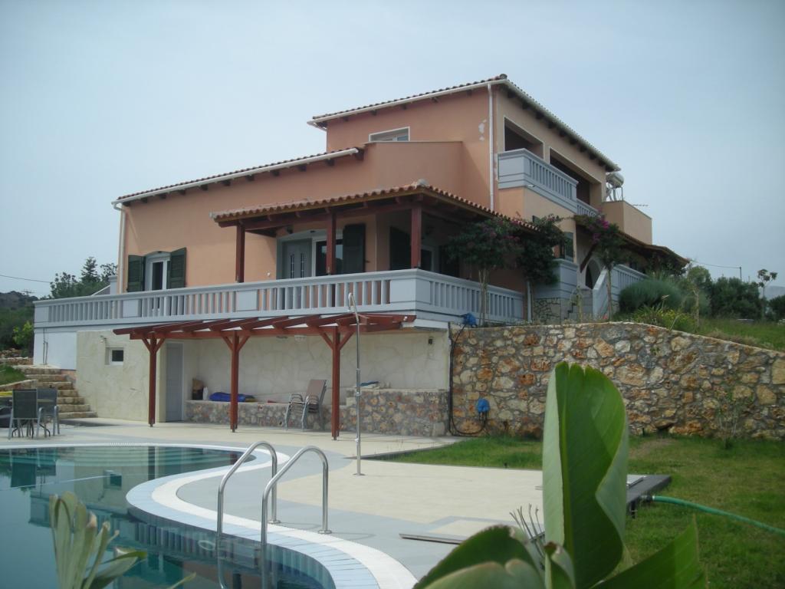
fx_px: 794
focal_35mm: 35
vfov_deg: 40.7
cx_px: 392
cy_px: 294
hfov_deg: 52.6
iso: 50
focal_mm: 5.7
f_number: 5.7
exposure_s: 1/318
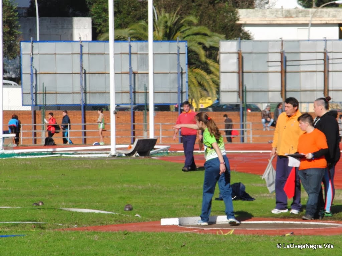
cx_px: 171
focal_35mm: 232
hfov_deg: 8.5
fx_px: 2292
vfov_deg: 6.4
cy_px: 128
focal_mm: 41
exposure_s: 1/640
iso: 100
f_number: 5.6
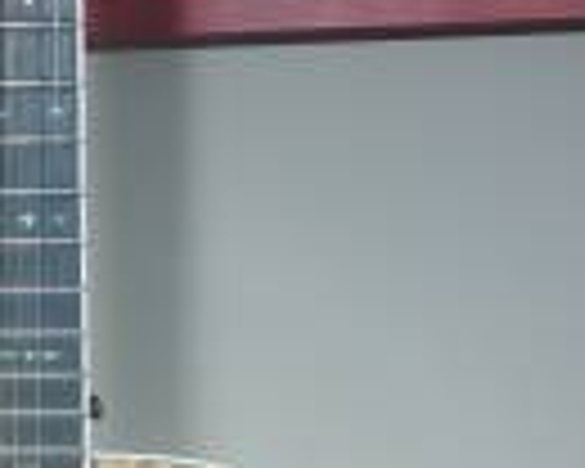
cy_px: 454
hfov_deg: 20.0
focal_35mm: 94
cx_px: 76
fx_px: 1627
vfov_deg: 16.1
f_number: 1.8
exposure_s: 1/60
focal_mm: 5.23
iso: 50
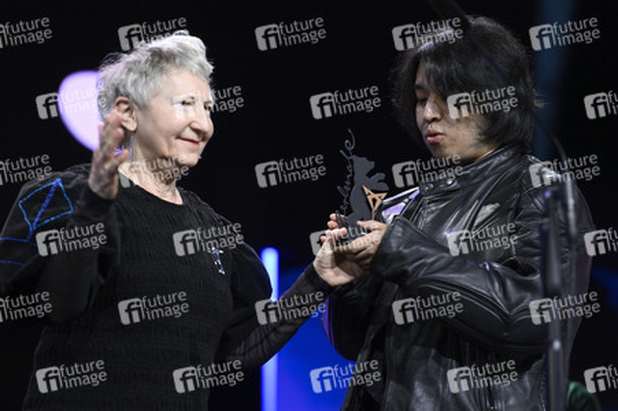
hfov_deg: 10.3
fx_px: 3431
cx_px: 309
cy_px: 206
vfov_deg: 6.9
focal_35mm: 200
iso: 4000
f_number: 4.5
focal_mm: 200
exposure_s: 1/250
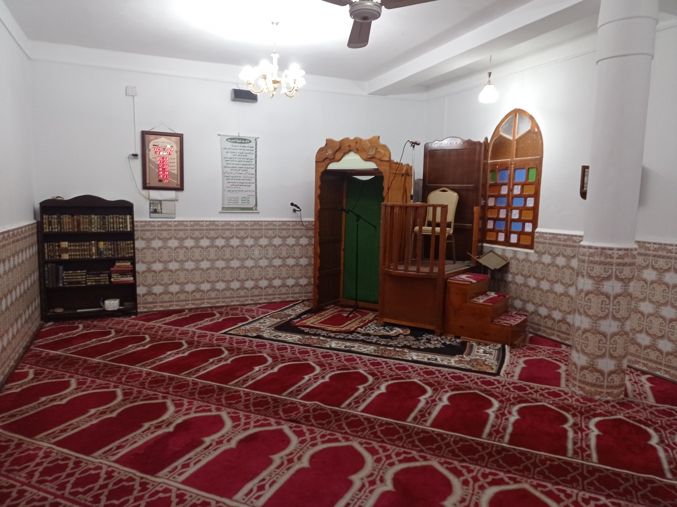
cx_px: 338
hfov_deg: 63.5
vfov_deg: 49.7
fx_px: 547
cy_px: 254
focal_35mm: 28
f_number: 1.79
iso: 187
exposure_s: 1/33.3
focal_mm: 4.7
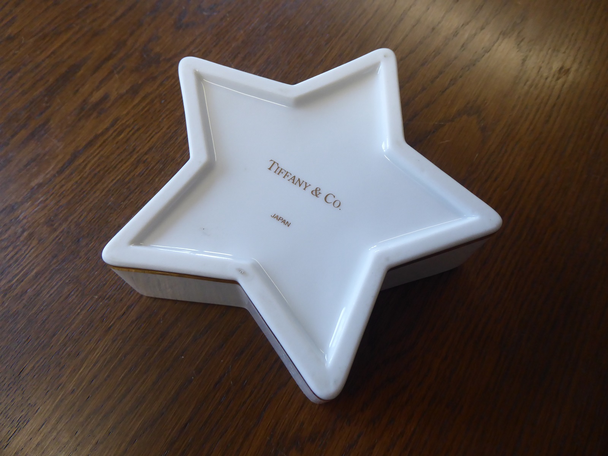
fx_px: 439
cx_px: 304
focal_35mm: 25
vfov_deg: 54.9
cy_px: 228
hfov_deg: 69.4
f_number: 3.3
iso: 250
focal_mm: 4.3
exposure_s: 1/60
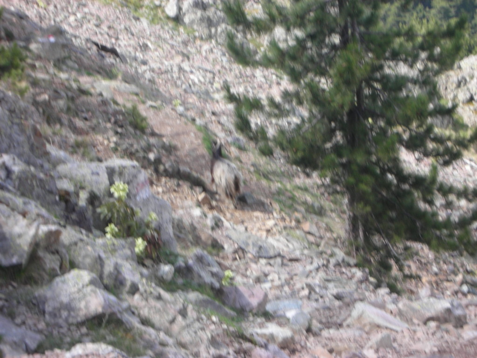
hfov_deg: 18.7
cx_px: 238
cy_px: 179
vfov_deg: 14.1
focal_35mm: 105
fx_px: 1447
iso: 50
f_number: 5.4
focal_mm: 17.4
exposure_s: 1/69.7
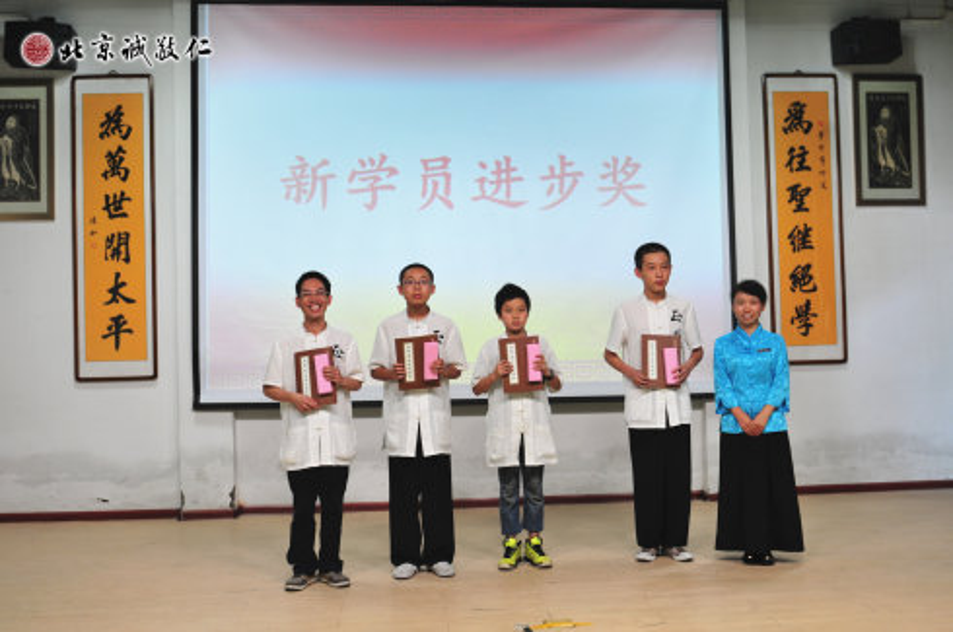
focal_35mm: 40
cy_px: 316
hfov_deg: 48.0
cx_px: 476
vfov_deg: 32.9
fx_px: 1070
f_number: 3.2
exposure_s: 1/40
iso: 200
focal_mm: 27
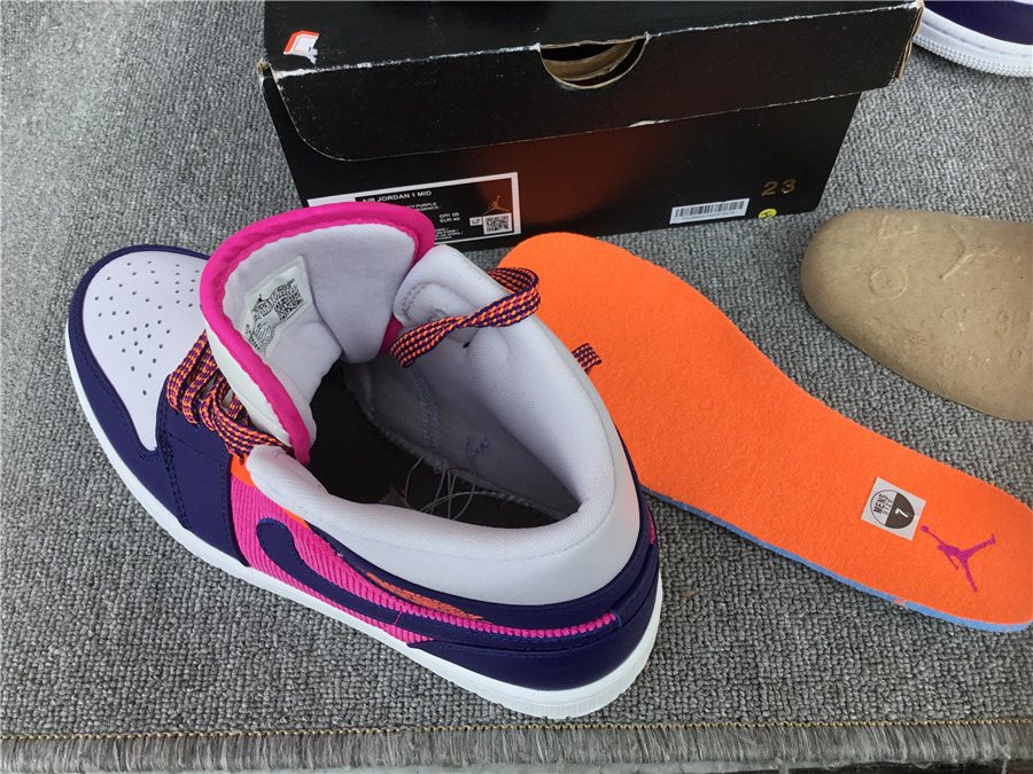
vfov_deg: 45.4
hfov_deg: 58.4
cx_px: 516
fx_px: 925
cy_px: 387
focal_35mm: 31
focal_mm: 3.3
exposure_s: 1/296
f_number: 2.4
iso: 25
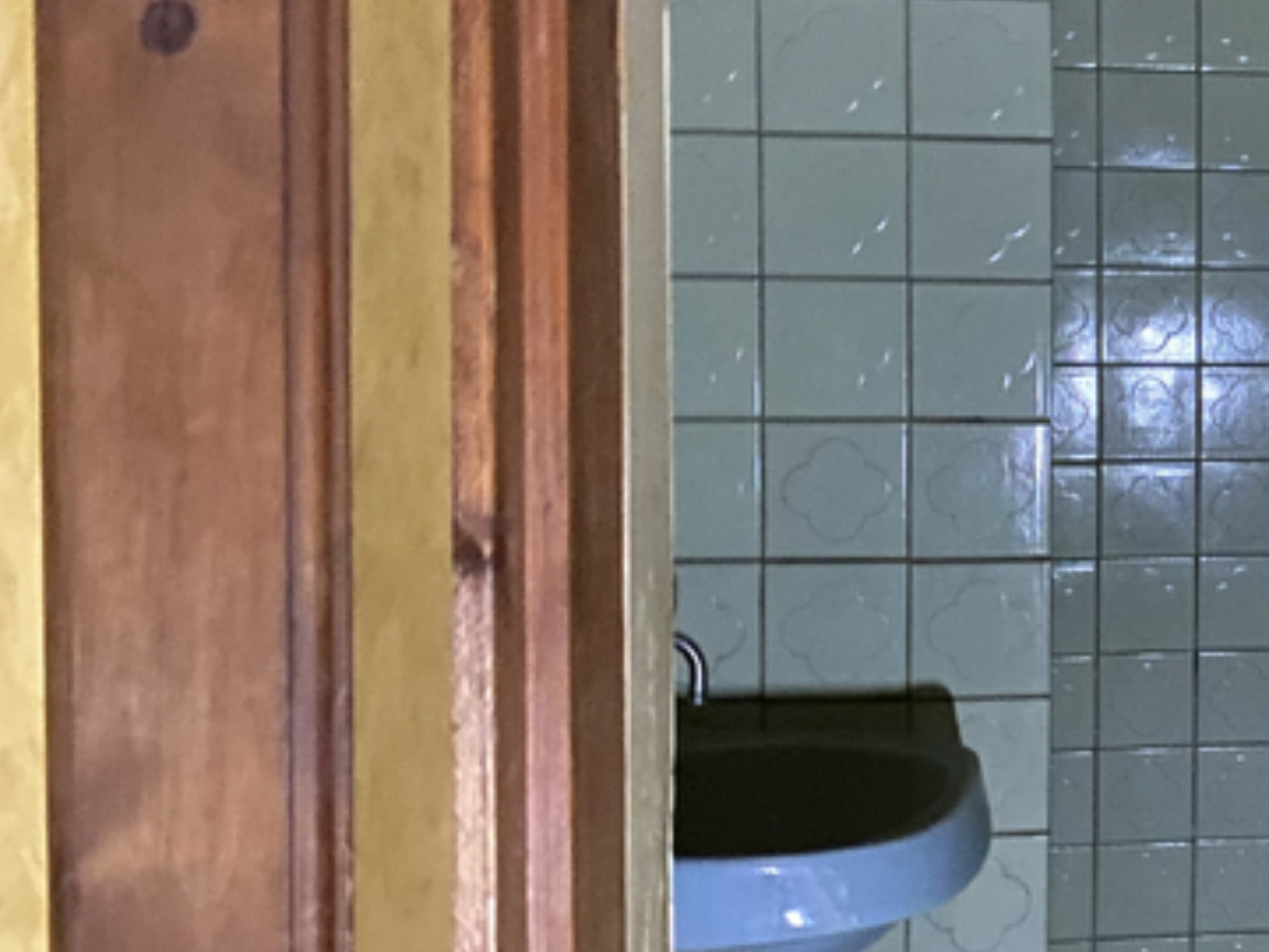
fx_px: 2383
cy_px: 400
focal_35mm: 65
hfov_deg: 26.4
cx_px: 1544
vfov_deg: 22.6
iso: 800
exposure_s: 1/8
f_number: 1.8
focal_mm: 4.25
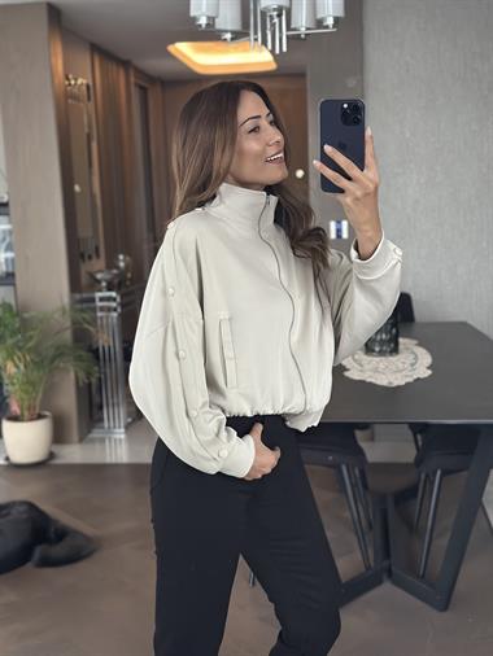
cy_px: 328
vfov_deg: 39.6
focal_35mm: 48
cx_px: 246
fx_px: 911
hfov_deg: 30.3
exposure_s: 1/32
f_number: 1.78
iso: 800
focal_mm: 6.86
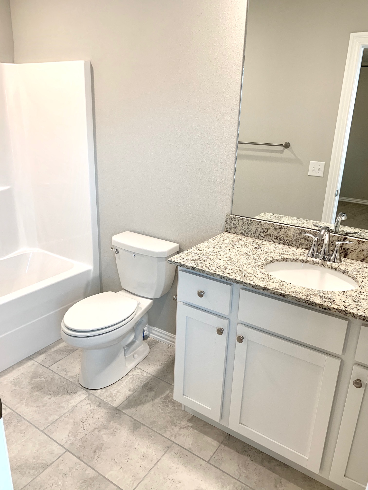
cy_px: 245
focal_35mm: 26
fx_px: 369
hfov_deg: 53.1
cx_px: 184
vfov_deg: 67.3
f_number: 1.8
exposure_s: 1/60
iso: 80
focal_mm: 4.25
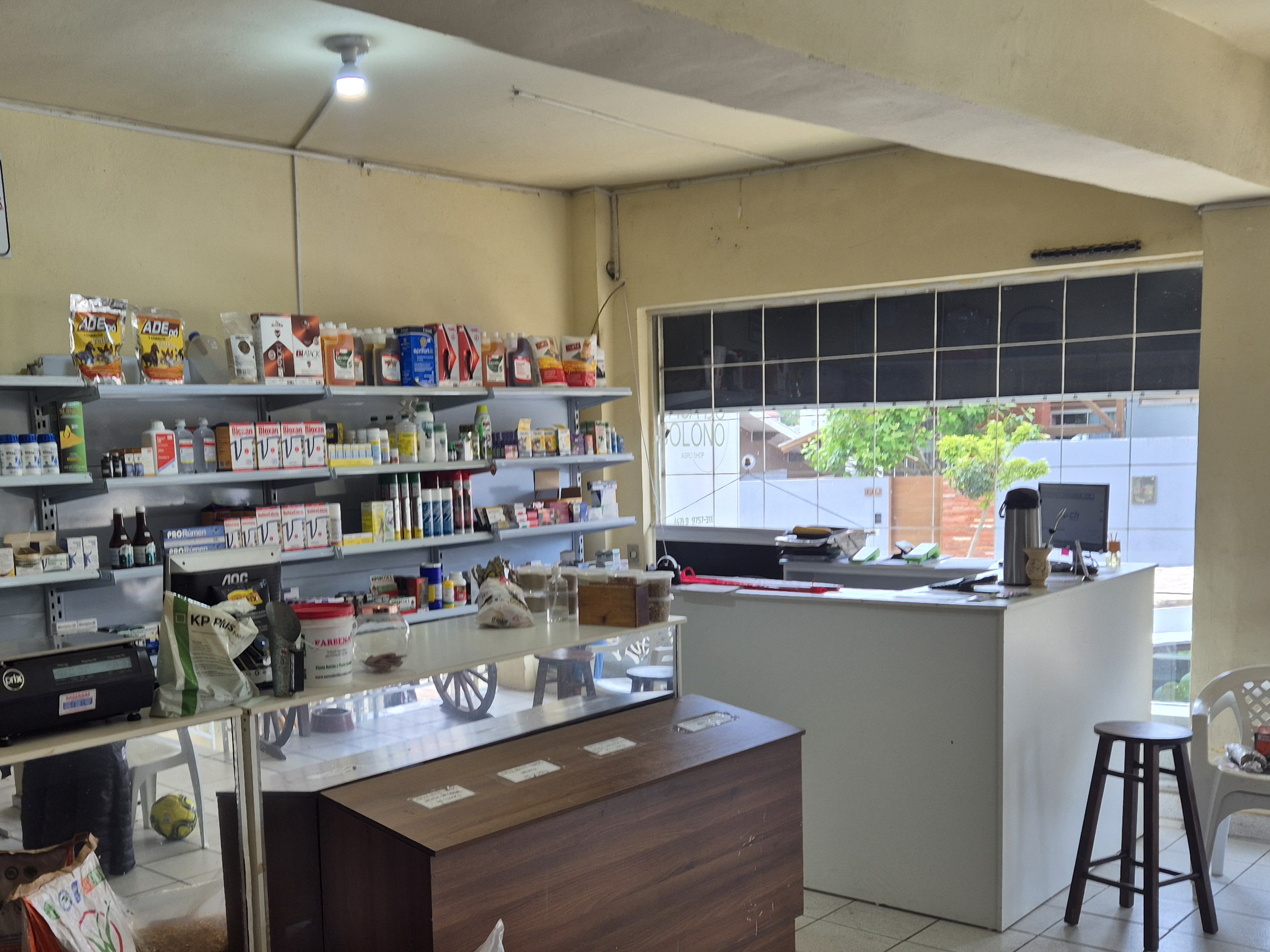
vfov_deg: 38.3
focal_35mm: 37
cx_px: 481
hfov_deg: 49.7
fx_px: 1358
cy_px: 616
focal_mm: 5.4
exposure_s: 1/120
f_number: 1.8
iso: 25
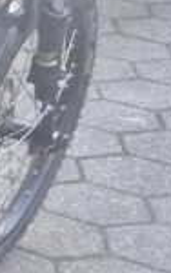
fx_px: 1235
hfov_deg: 5.7
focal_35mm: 166
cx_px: -679
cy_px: 480
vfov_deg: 11.7
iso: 50
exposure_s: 1/180
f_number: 1.8
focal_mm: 5.54
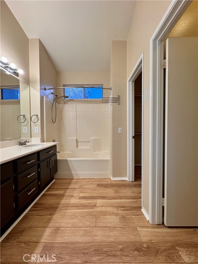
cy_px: 132
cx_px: 99
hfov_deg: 85.7
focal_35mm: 14
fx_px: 107
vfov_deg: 102.1
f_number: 2.2
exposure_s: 1/120
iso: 100
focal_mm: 2.22
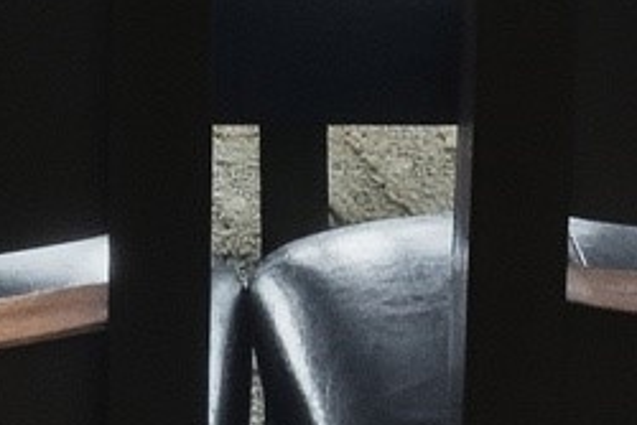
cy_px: -1083
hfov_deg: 15.8
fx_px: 2284
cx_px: 206
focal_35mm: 129
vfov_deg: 8.1
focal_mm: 11.5
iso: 250
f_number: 9
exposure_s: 1/200
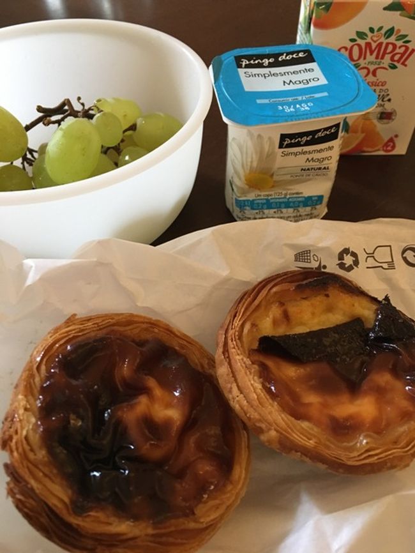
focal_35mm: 29
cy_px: 276
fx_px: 463
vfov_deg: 61.6
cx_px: 208
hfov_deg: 48.2
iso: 200
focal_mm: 4.15
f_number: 2.2
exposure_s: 1/33
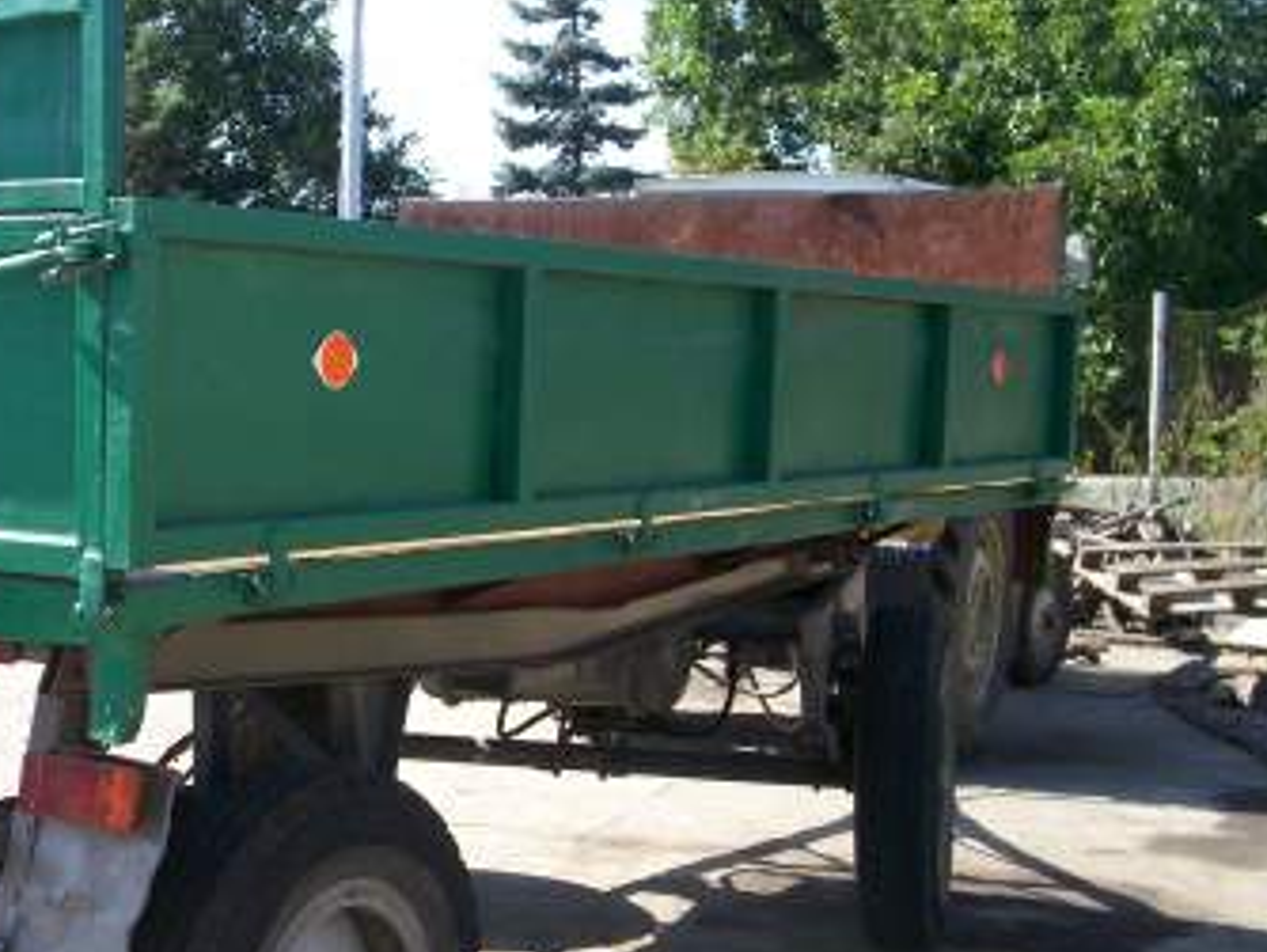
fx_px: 2271
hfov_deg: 30.4
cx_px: 247
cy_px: 542
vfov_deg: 23.7
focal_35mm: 62
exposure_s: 1/251
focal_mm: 5.9
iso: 100
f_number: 4.5
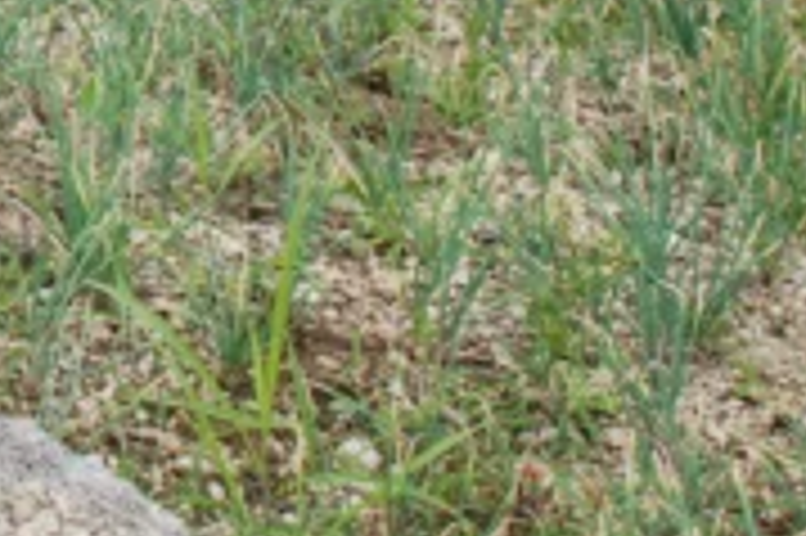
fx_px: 3556
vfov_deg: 8.5
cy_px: -232
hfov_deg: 12.4
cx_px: -369
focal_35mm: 159
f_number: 6.3
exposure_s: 1/160
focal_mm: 26
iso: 125
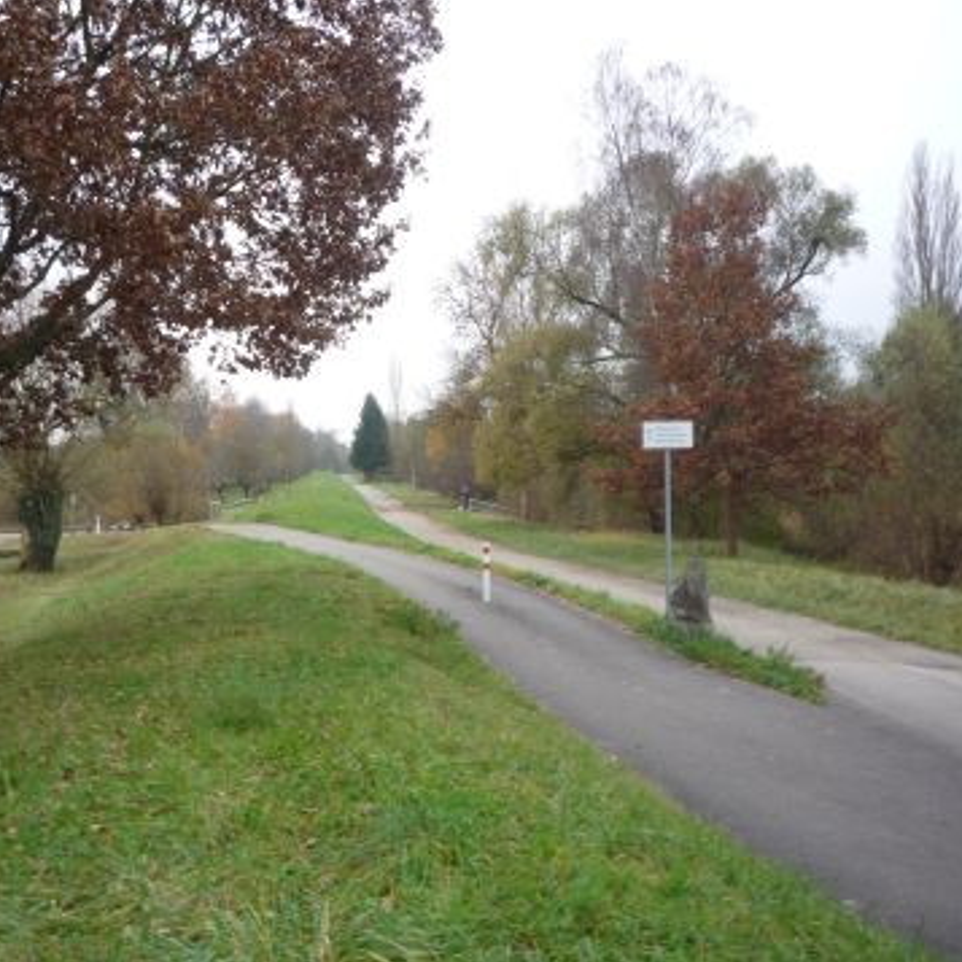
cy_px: 480
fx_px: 1195
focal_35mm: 38
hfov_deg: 43.2
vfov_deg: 43.9
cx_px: 321
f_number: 4
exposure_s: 1/125
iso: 100
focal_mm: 5.2
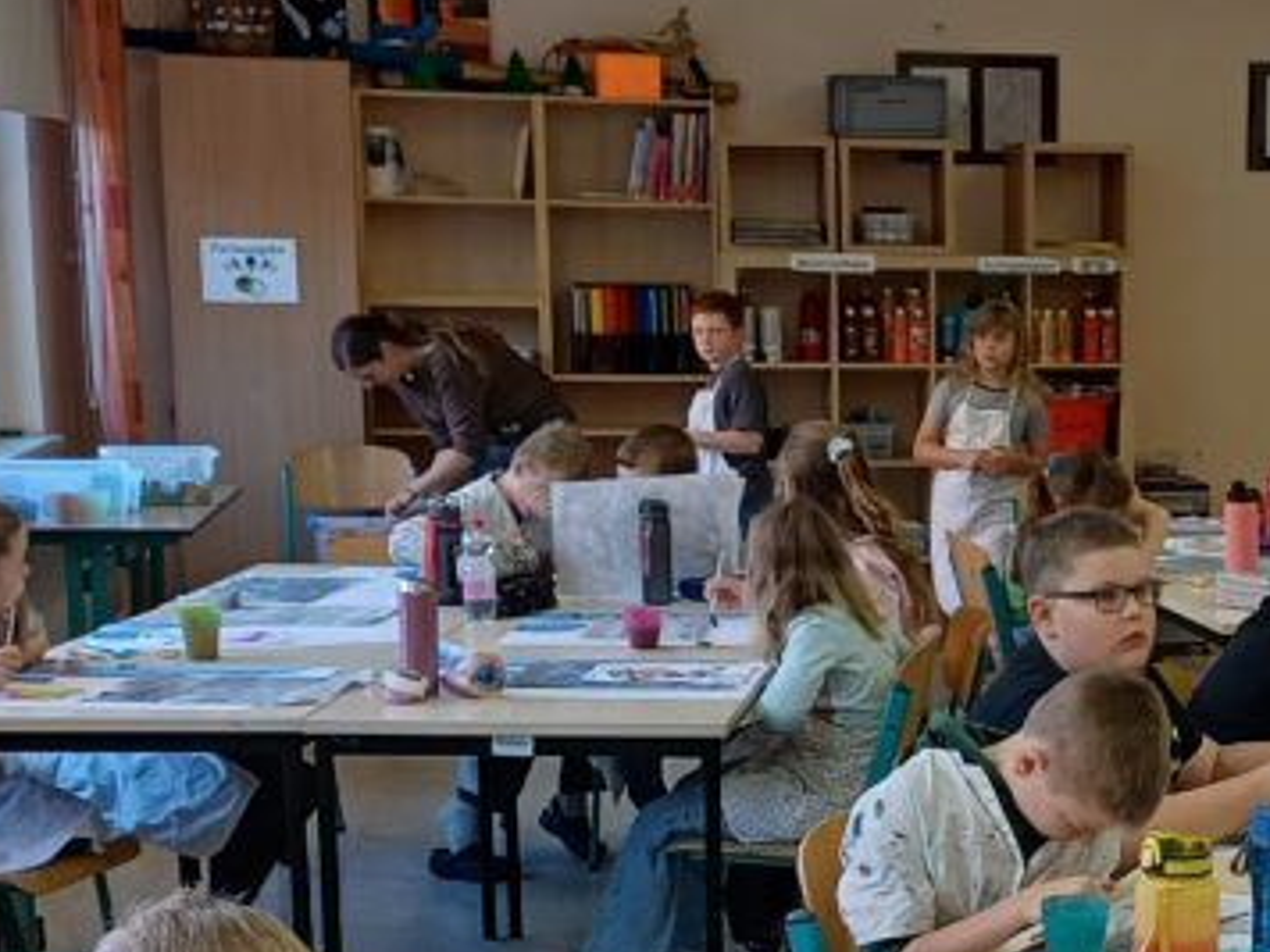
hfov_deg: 25.9
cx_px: 1220
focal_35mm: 72
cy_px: 713
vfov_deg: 20.3
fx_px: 2642
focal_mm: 4.65
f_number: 1.8
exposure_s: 1/50
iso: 125
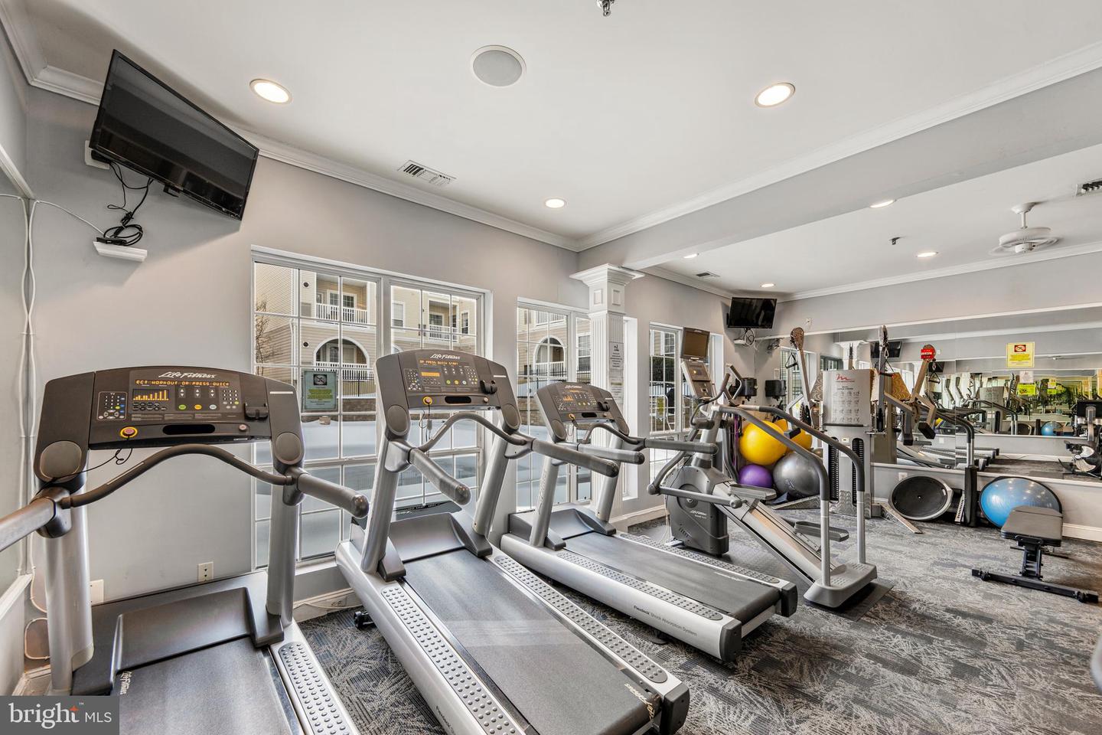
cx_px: 551
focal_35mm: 14
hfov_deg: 104.3
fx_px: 429
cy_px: 368
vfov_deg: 81.2
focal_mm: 14
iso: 100
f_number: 5.6
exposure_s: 1/3
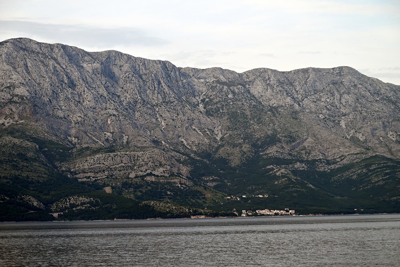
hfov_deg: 21.5
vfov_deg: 14.4
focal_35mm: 95
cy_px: 134
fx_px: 1056
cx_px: 200
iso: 140
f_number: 5.6
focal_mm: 95
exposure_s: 1/500
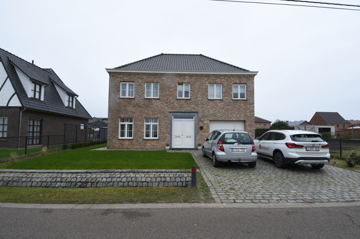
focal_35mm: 18
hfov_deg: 90.0
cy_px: 120
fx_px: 180
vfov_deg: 67.3
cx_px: 180
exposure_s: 1/160
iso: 200
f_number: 7.1
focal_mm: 12
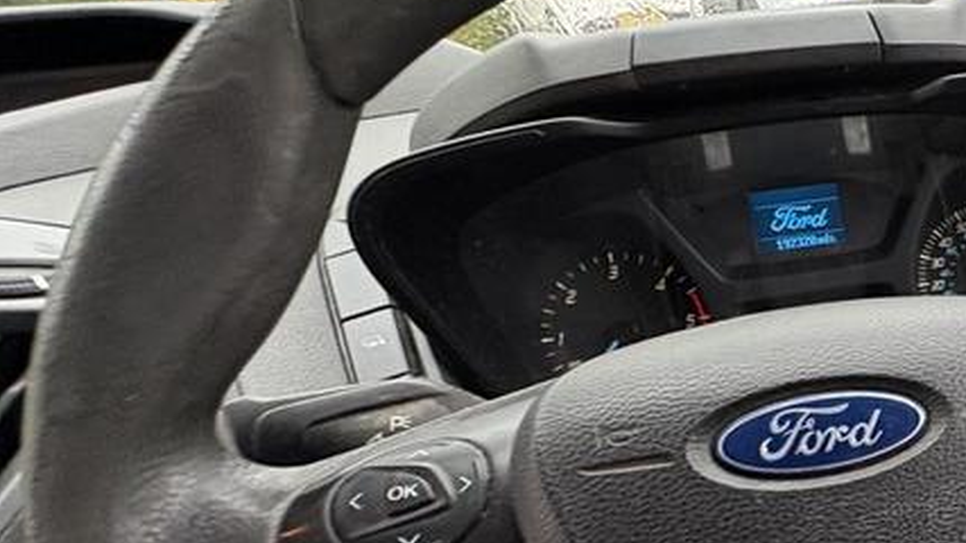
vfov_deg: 34.9
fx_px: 820
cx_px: 1011
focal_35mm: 32
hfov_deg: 47.8
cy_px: 473
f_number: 2.2
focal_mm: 2.22
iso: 250
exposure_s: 1/60
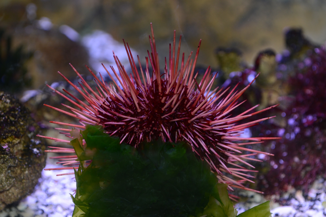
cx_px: 163
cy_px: 108
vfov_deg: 6.9
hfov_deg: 10.3
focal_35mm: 200
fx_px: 1811
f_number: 5.6
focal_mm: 200
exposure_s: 1/30
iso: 640
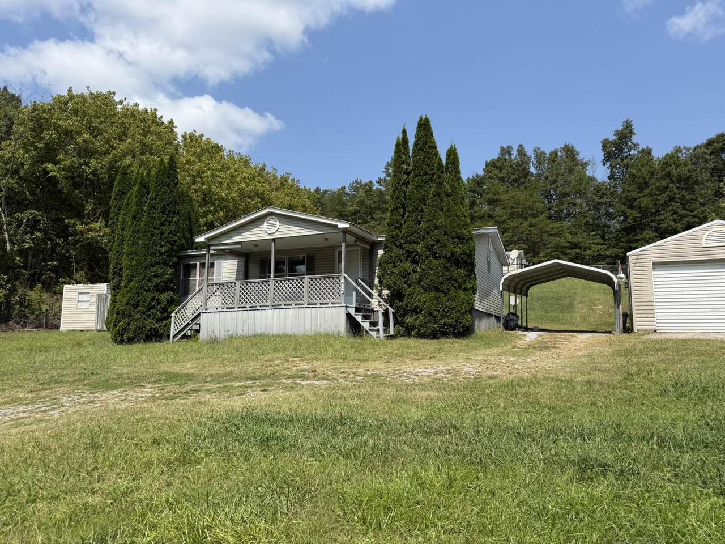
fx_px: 503
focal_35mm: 24
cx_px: 362
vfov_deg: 56.8
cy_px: 272
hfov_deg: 71.6
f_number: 1.78
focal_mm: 6.76
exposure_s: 1/3953
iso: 80
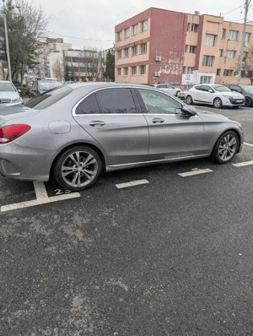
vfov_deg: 71.5
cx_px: 126
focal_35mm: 24
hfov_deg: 57.0
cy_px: 168
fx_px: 233
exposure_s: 1/417
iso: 17
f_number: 1.68
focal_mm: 6.9
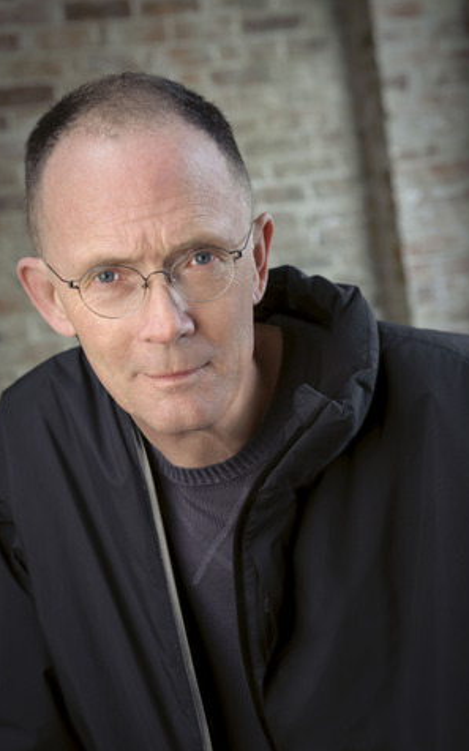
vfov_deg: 28.6
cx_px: 238
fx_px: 1474
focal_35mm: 72
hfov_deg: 18.1
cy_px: 376
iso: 200
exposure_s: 1/20
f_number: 6.3
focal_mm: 70
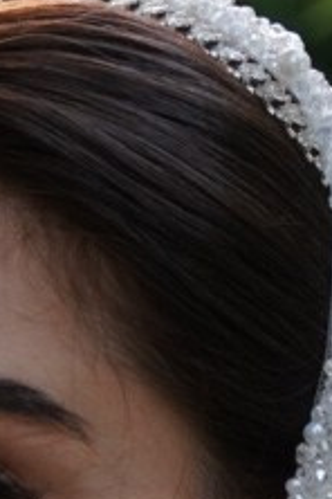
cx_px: -482
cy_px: 1160
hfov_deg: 4.7
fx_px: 3928
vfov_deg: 6.9
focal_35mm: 284
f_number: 4
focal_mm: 39
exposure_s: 1/40
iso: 640
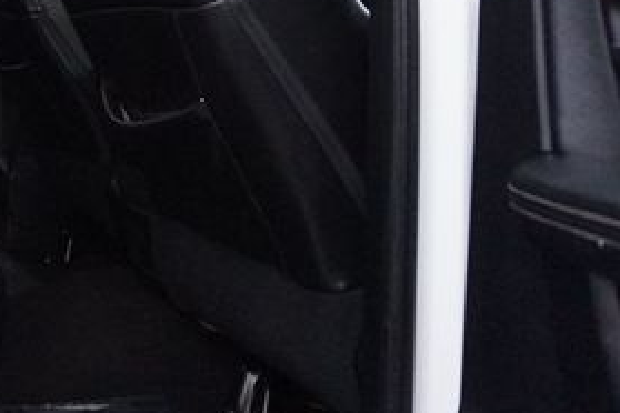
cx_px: -87
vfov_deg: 24.0
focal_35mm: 55
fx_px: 947
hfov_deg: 31.5
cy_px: 49
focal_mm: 16
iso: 3200
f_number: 3.5
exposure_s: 1/125
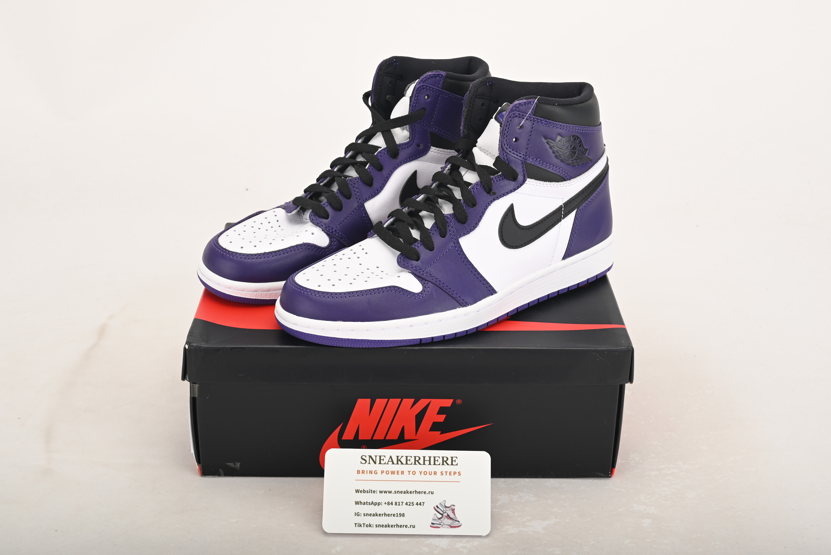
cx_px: 416
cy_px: 278
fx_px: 1155
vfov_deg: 27.0
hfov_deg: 39.6
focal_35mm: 50
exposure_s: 1/200
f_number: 11
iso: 100
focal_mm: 50
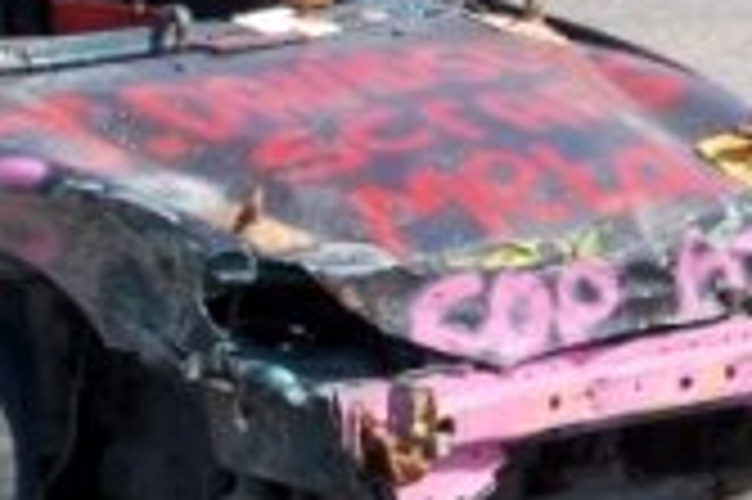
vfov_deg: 3.7
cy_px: -117
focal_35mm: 374
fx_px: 7803
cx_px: -77
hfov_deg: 5.5
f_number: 5.3
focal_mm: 65
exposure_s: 1/800
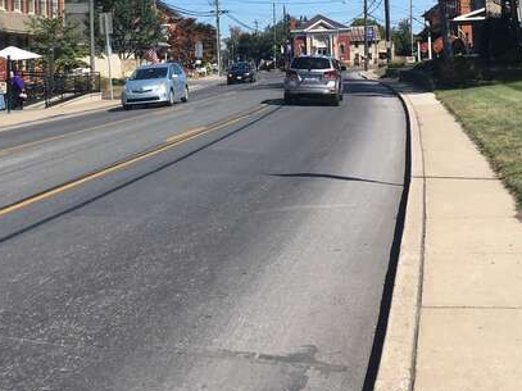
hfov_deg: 33.7
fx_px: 859
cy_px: 13
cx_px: 228
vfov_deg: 24.6
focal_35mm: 57
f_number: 2.2
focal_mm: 4.15
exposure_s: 1/1425
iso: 25
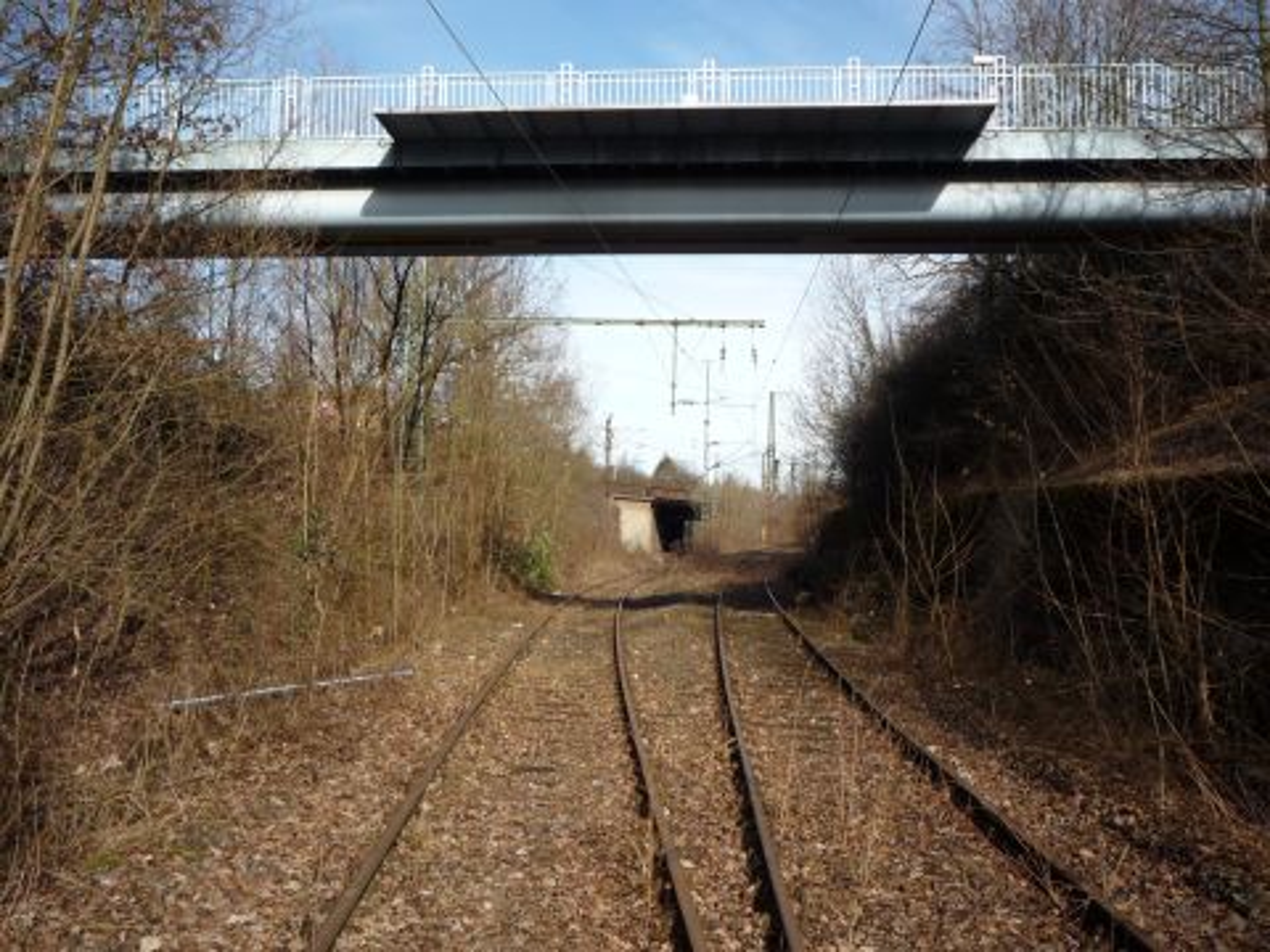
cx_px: 635
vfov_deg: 44.2
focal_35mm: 32
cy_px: 476
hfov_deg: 56.8
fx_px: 1174
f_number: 4.5
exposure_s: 1/400
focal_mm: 5.2
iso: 100
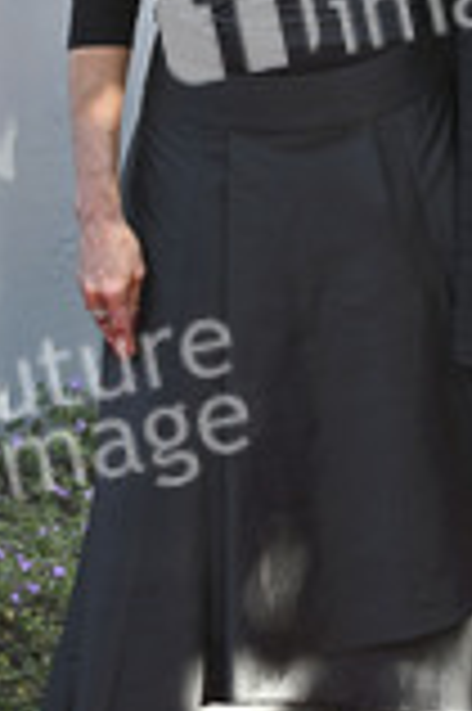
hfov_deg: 11.8
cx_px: 508
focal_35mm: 114
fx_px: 2247
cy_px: 202
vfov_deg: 17.9
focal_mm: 45
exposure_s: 1/320
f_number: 5.6
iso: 640
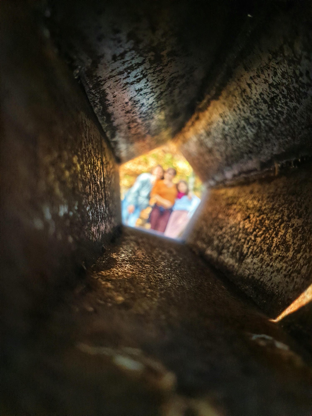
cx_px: 156
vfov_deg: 67.3
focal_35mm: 26
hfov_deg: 53.1
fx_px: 312
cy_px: 208
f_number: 2.4
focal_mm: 4.3
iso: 200
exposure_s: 1/50
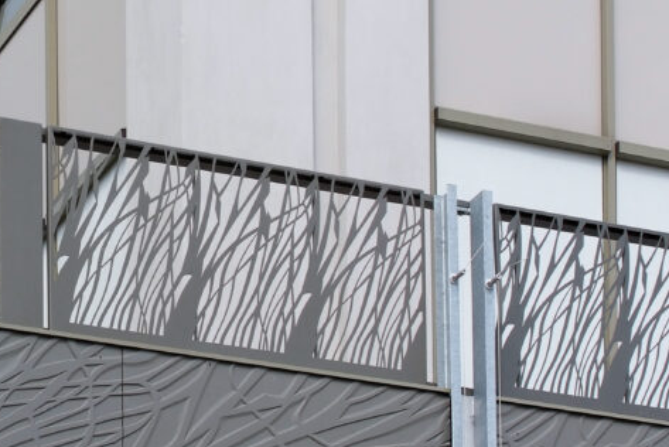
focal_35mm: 156
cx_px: 1
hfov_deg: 13.0
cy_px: 291
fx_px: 2901
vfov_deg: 8.8
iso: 200
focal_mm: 48
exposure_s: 1/125
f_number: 11
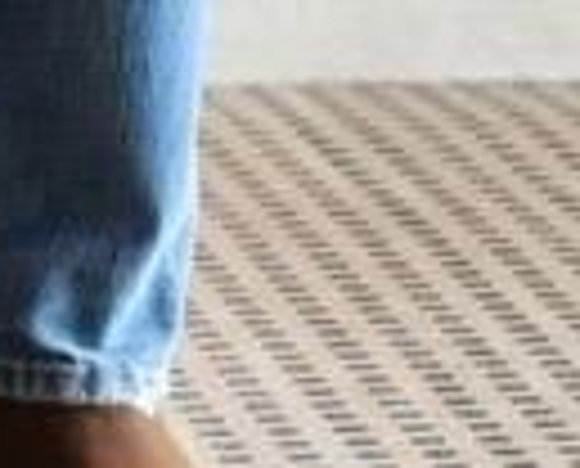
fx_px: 7972
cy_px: -925
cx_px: -207
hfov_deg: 4.2
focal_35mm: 463
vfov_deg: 3.3
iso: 3200
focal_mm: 36
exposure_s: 1/30
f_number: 3.9
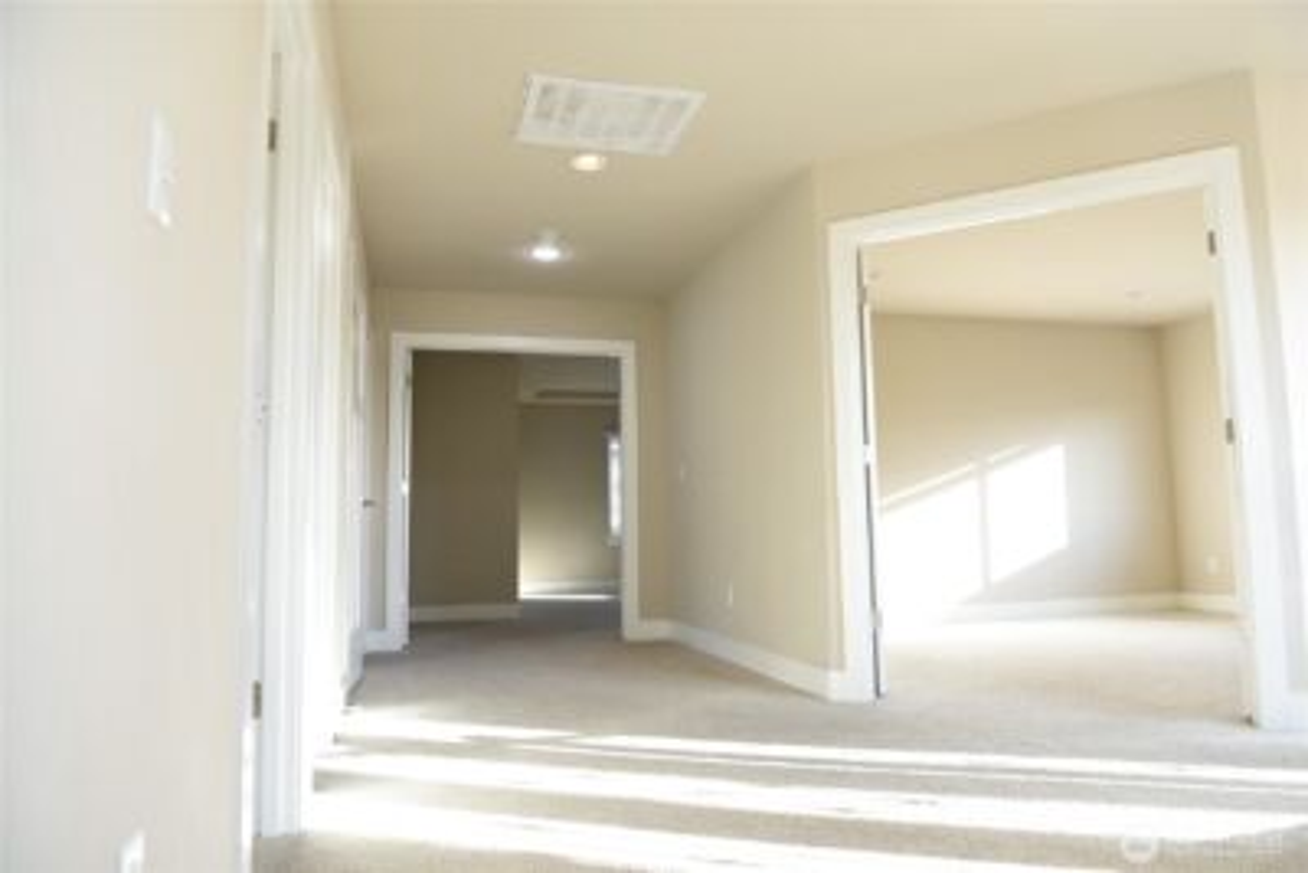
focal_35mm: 26
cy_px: 436
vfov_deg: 49.6
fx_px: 945
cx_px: 654
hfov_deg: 69.4
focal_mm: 26
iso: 180
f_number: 5
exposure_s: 1/30
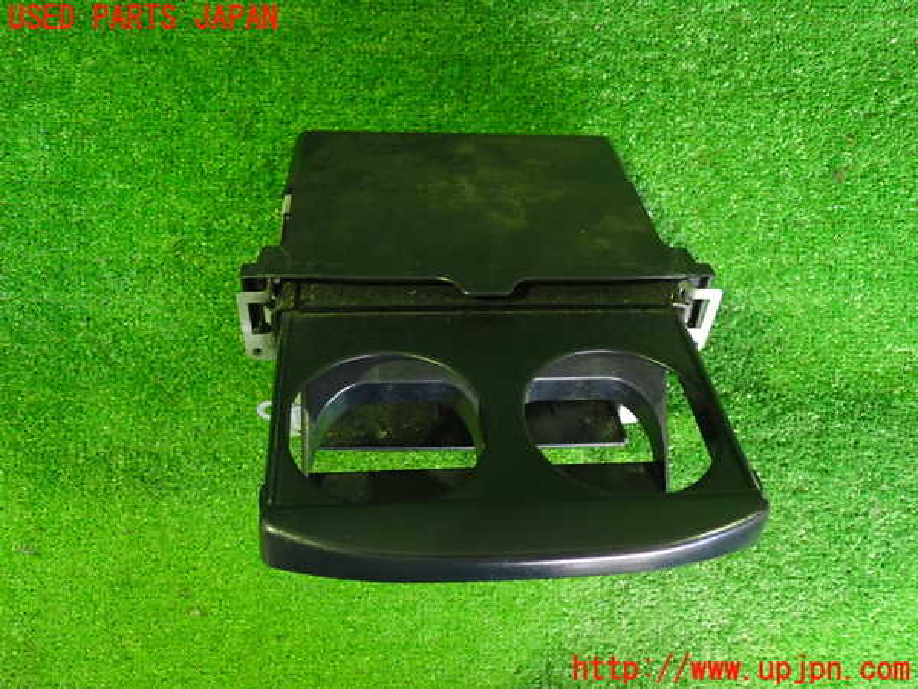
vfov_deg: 46.8
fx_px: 796
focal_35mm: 30
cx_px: 459
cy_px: 344
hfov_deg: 60.0
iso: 800
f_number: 2.3
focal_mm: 5.4
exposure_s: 1/20
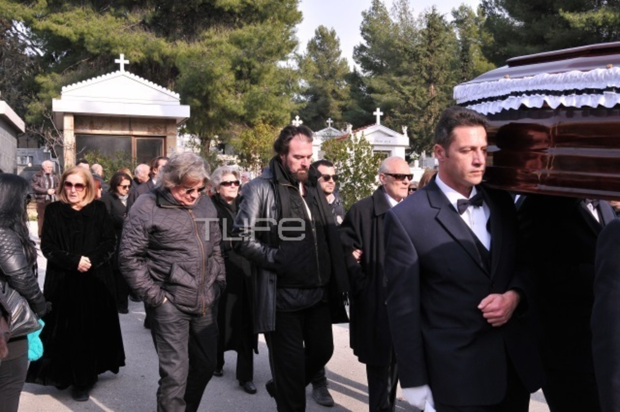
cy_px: 206
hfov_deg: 51.3
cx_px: 310
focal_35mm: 38
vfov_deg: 35.4
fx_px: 645
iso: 400
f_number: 8
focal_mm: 25
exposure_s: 1/400
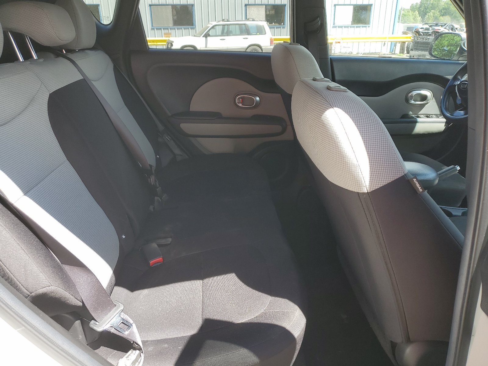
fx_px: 367
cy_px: 183
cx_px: 244
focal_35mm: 26
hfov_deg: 67.3
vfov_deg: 53.1
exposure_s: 1/370
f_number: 1.5
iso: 50
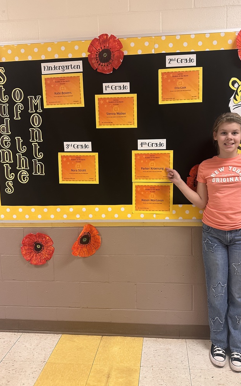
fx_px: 273
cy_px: 191
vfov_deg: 70.4
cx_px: 140
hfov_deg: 47.4
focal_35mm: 26
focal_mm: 6.86
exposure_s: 1/60
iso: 320
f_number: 1.78
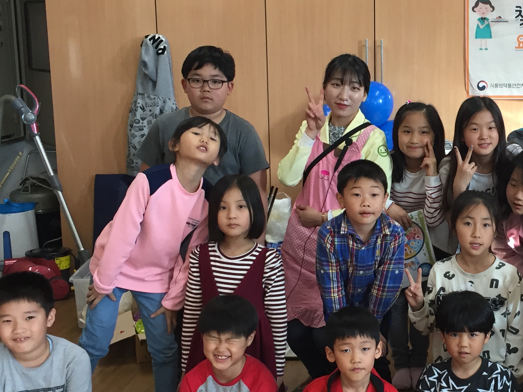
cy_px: 211
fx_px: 922
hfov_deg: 30.5
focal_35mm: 61
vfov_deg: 24.0
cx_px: 453
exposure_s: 1/30
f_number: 2.2
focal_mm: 4.15
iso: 32
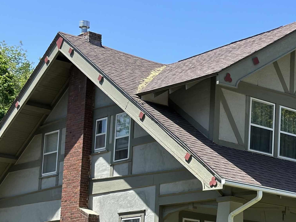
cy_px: 206
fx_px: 838
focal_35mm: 98
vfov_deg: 14.9
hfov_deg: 19.8
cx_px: 248
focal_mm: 6.86
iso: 80
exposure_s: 1/2410
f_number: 1.78
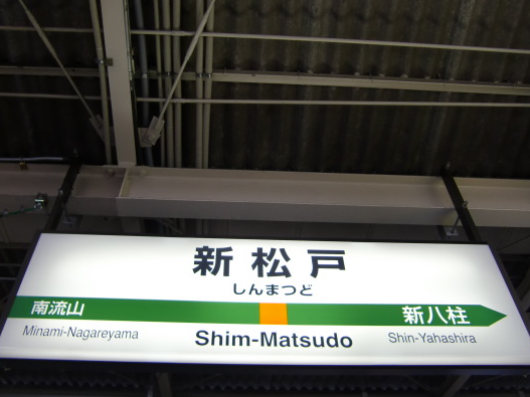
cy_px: 207
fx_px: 520
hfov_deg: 54.0
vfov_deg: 41.8
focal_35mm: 34
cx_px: 261
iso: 64
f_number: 2.6
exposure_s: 1/60
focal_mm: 4.9
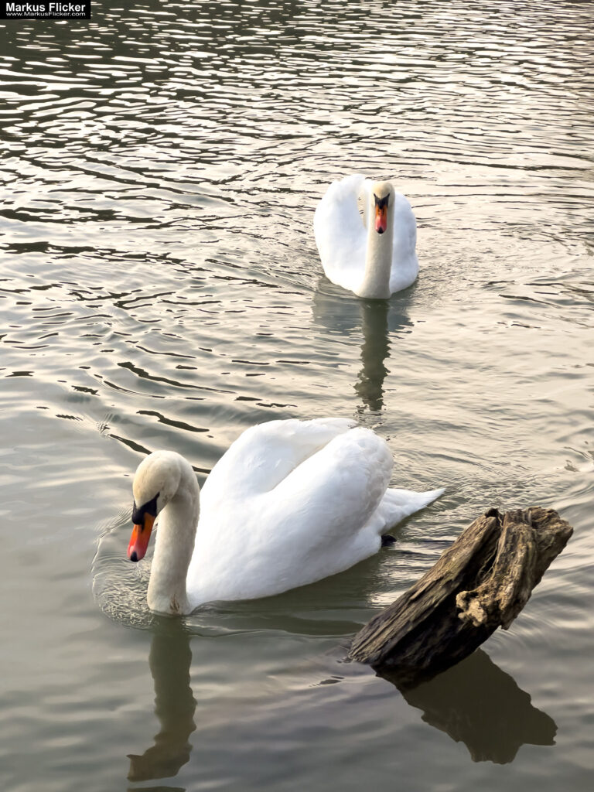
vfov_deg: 25.3
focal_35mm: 77
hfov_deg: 19.1
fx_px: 1762
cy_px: 396
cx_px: 297
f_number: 2.8
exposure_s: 1/125
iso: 32
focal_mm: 9
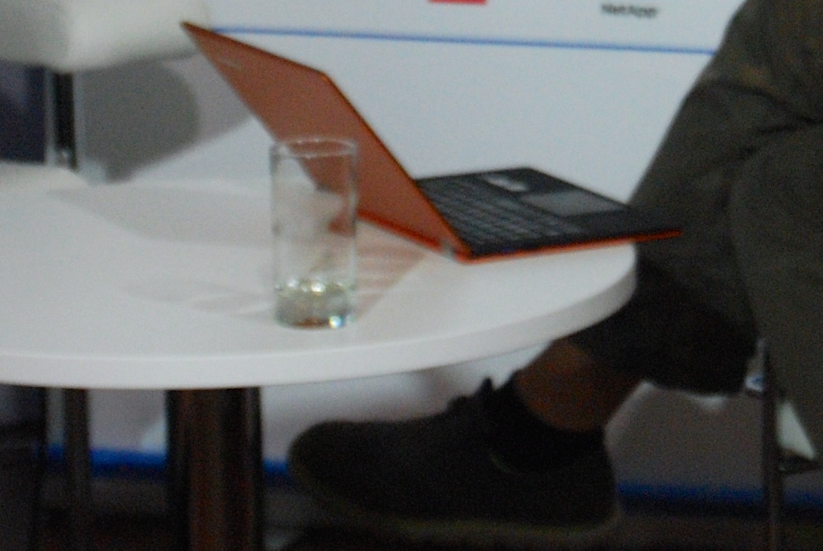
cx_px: 733
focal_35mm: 294
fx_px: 6725
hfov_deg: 7.0
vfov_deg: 4.7
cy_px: -182
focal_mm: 55
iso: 800
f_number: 6.3
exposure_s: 1/160
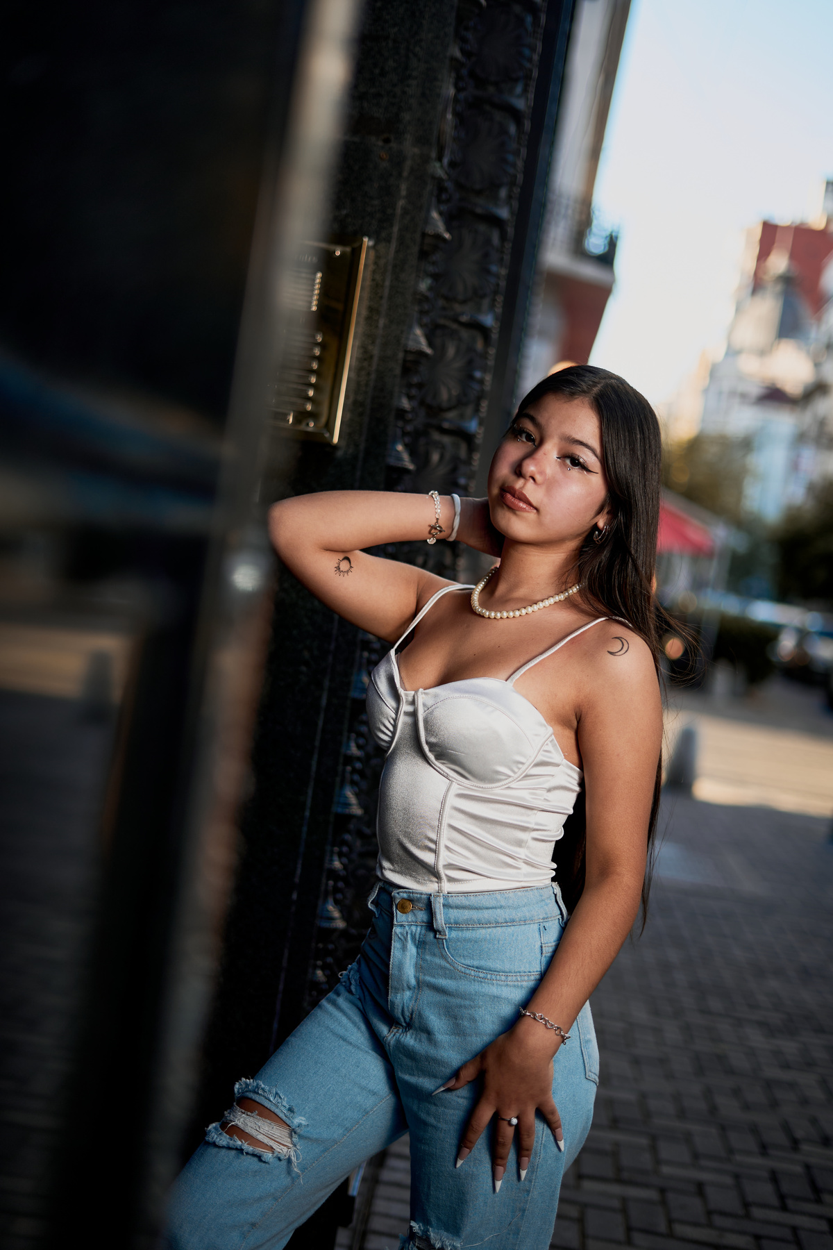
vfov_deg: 39.6
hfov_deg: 27.0
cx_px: 416
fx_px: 1735
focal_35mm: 50
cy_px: 625
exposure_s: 1/320
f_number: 1.8
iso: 160
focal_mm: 50
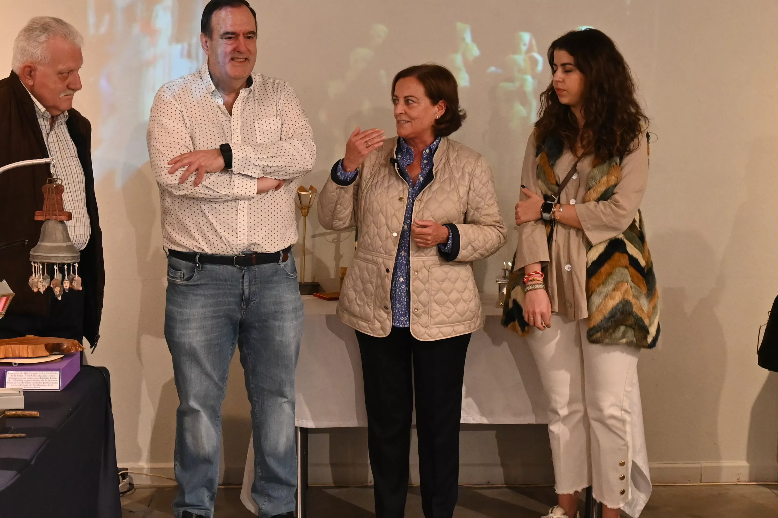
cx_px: 365
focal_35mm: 70
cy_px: 221
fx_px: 1511
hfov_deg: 28.9
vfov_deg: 19.5
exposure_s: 1/50
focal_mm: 25
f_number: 4.2
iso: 1600
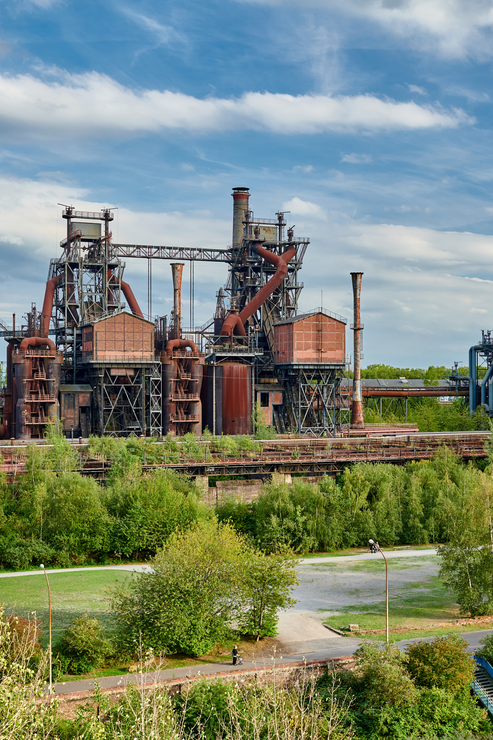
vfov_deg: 37.5
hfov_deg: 25.3
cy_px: 371
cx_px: 350
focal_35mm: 53
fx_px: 1089
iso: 280
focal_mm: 35
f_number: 5.6
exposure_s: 1/160
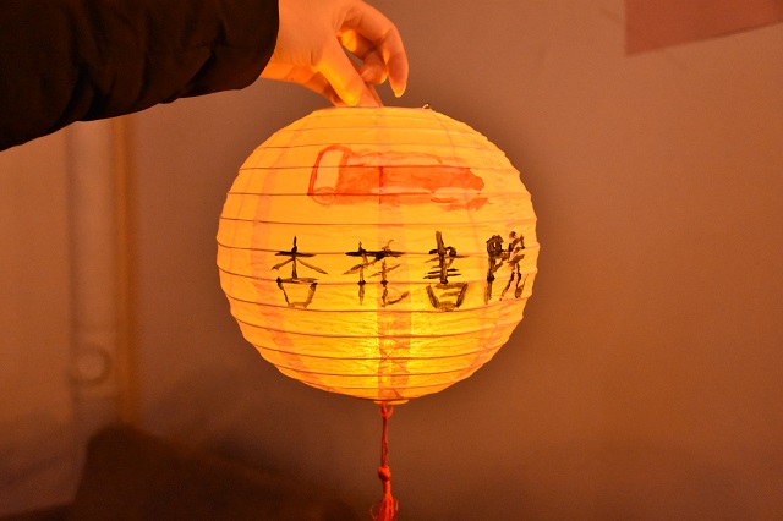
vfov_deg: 29.8
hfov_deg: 43.6
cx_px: 392
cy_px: 260
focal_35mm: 45
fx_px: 978
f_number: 4
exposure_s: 1/160
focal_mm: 30
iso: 8000
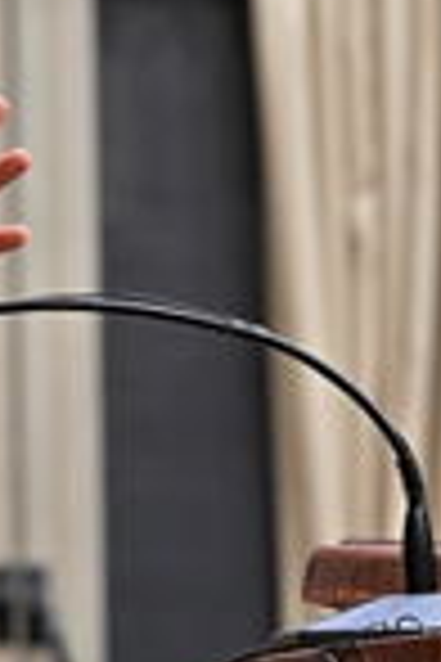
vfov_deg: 4.2
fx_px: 9021
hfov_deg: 2.8
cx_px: -292
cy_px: 419
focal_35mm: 491
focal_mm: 120
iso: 1000
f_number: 4
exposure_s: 1/160
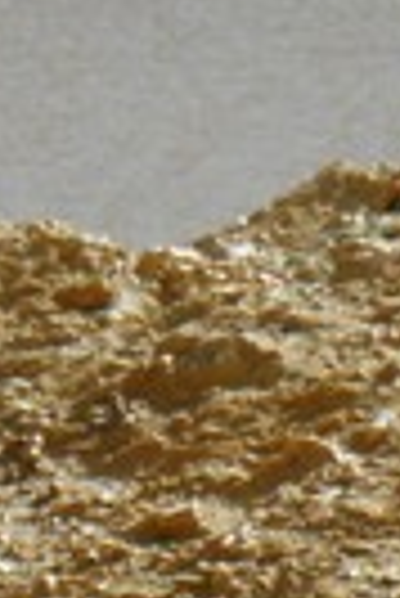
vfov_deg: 1.5
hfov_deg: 1.0
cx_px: -760
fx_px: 22789
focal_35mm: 1371
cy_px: 1160
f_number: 5.7
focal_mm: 39.1
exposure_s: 1/1000
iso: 125
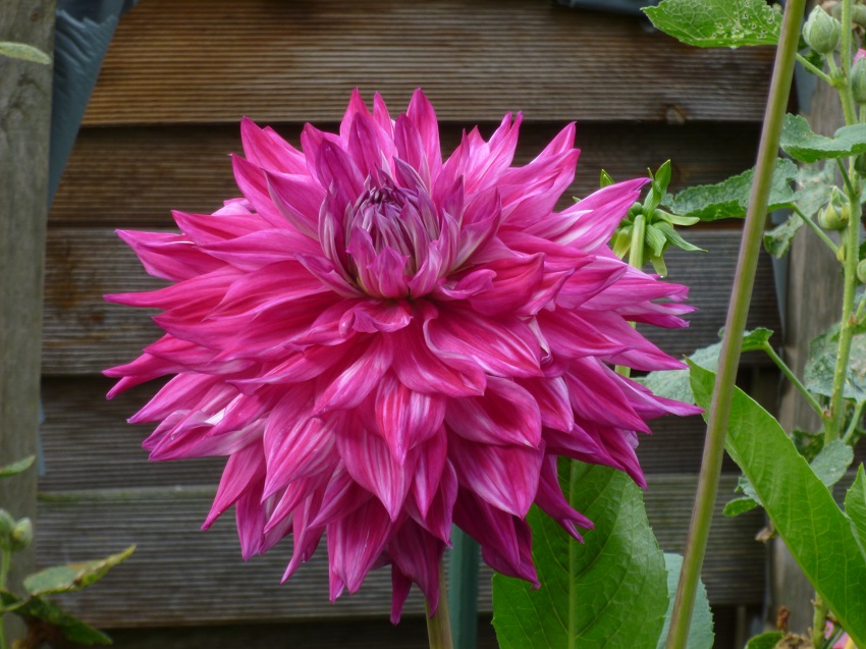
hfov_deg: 8.7
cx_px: 433
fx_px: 5677
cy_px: 324
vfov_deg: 6.5
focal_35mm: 227
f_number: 5.9
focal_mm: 40.5
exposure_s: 1/50
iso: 100
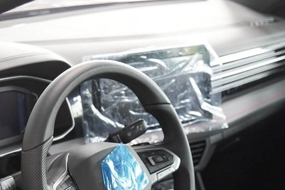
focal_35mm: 110
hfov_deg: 18.6
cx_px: 111
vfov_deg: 12.4
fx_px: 870
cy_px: 160
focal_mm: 39
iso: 2000
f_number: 2.8
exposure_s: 1/160
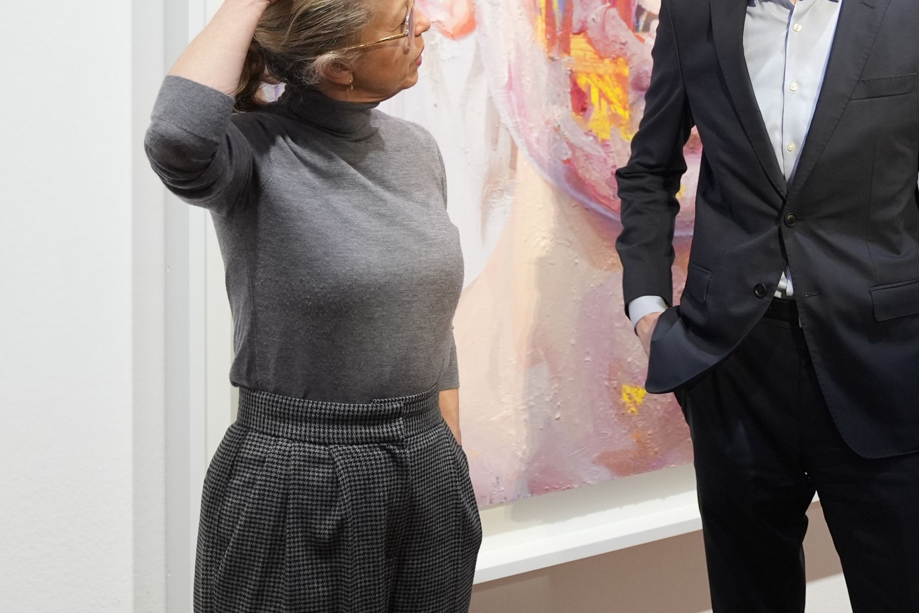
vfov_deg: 20.6
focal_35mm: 64
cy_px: 1
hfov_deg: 31.3
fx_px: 1634
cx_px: 572
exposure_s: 1/100
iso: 2000
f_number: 2.8
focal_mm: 30
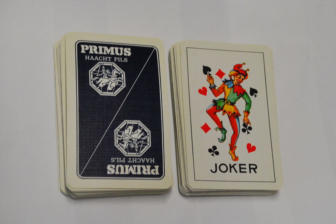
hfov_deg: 24.6
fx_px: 771
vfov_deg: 16.6
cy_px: 112
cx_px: 168
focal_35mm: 82
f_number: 8
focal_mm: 55
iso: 1600
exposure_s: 1/30
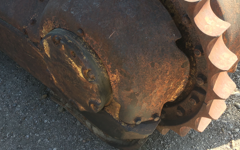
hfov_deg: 43.5
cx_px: 110
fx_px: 301
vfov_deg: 27.2
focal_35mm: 46
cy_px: 22
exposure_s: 1/162
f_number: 2.2
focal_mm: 4.15
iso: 25
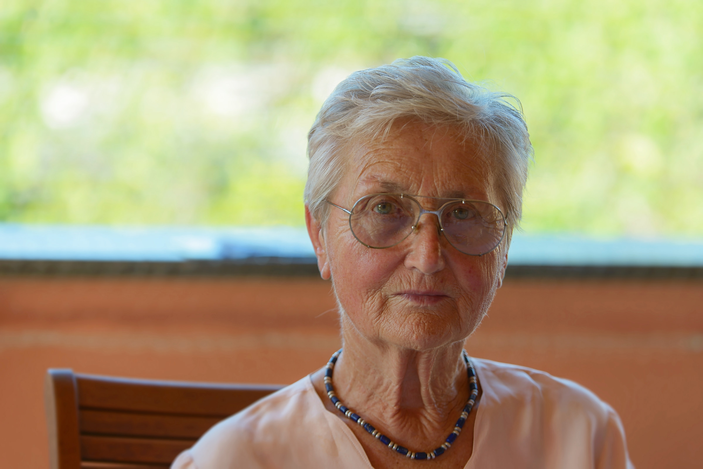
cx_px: 352
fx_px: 2441
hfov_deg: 16.4
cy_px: 234
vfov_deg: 11.0
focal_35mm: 125
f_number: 2.8
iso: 100
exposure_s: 1/160
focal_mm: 125
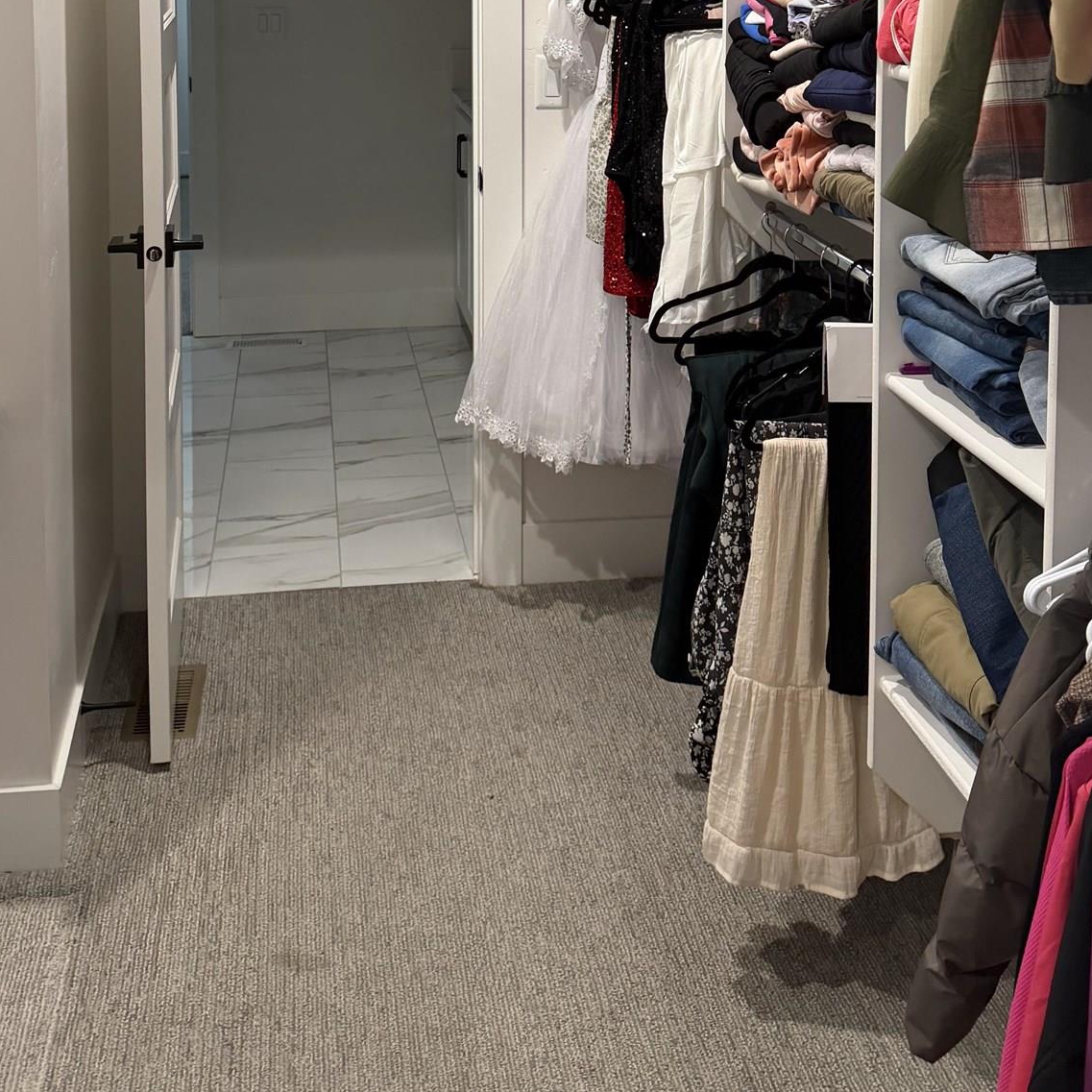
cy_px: 71
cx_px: 517
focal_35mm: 43
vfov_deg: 36.3
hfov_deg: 39.2
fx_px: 1535
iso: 200
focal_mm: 6.76
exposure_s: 1/60
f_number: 1.78
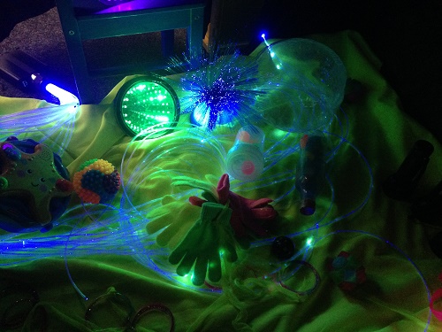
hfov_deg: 55.4
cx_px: 221
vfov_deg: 42.9
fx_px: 421
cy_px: 166
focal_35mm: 33
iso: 400
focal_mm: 4.12
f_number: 2.4
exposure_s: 1/17
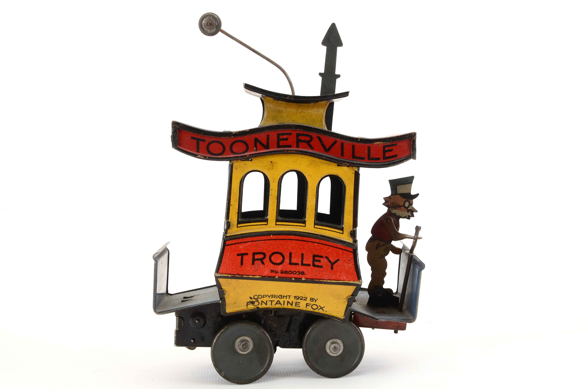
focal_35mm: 52
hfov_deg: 37.9
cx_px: 294
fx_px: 854
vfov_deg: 25.6
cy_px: 194
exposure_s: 1/80
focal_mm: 35
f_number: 13
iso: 400
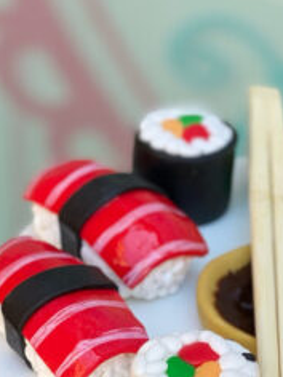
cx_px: 233
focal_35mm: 163
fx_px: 1777
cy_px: 482
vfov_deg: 11.8
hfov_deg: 9.1
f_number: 2
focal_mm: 6
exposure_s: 1/204
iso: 20
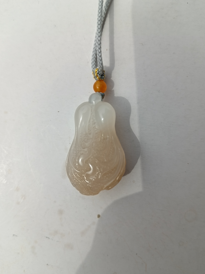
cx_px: 102
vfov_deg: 65.3
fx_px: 213
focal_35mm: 27
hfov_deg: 51.4
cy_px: 137
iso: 100
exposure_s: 1/565
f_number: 1.9
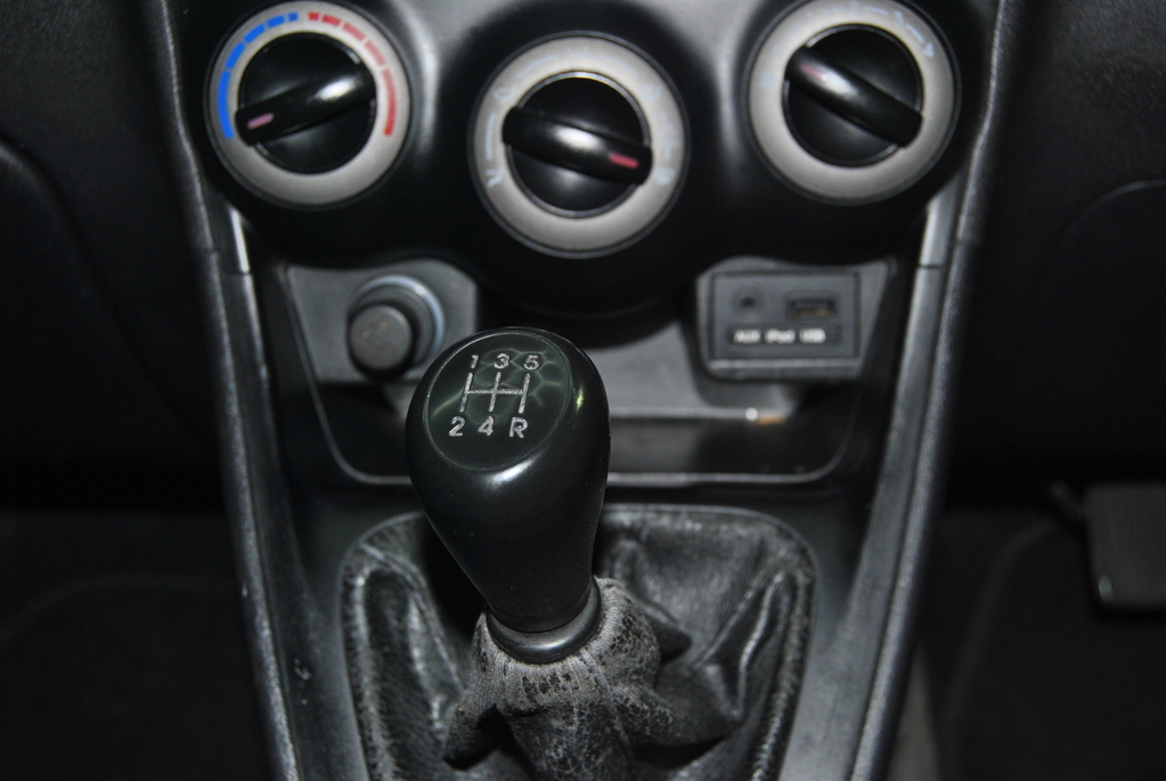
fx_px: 1654
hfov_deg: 38.8
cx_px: 583
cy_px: 390
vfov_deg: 26.6
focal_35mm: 51
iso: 200
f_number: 4.5
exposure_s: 1/60
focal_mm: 34
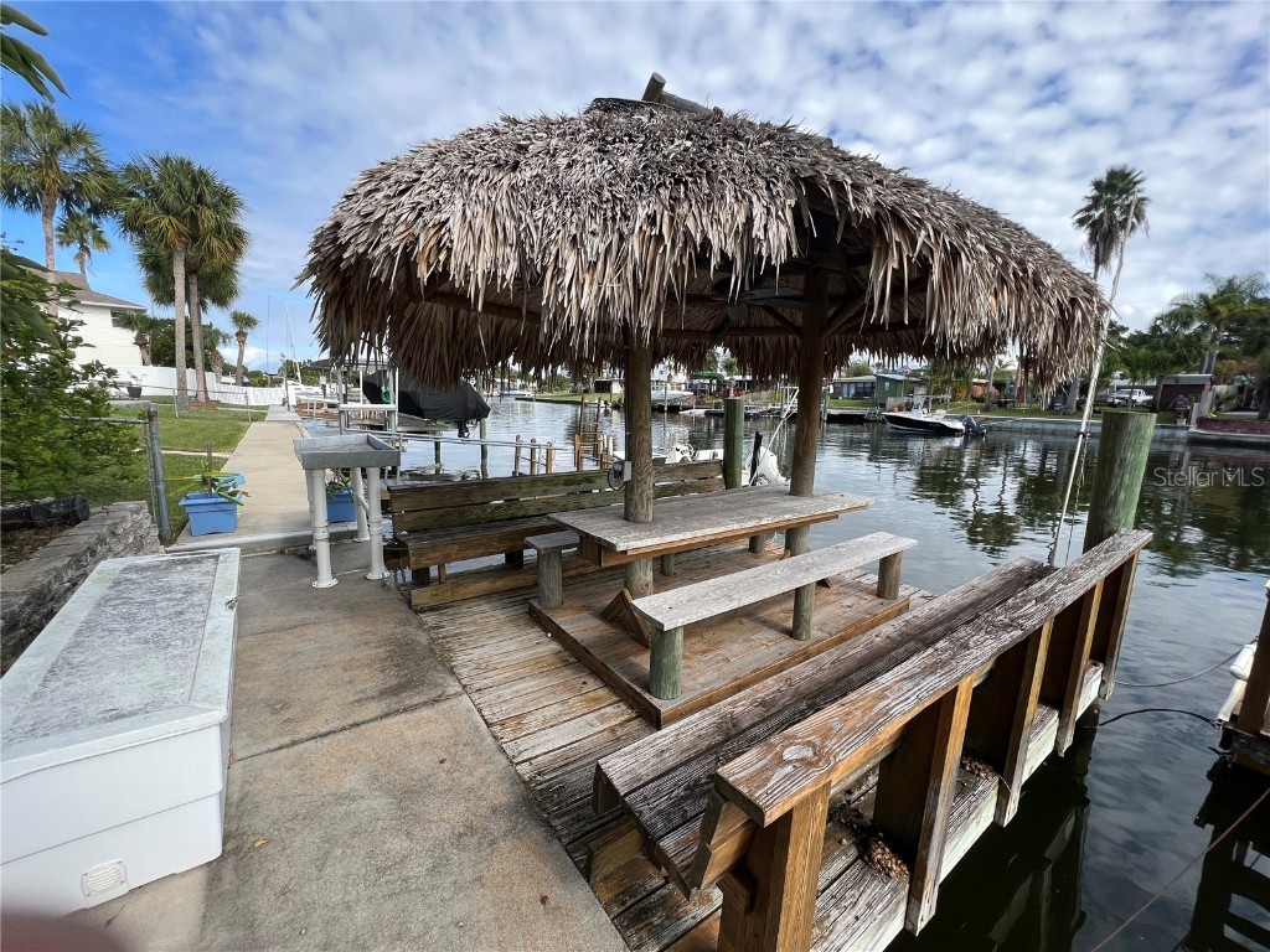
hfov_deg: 106.2
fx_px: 477
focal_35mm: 13
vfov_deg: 89.9
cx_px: 635
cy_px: 476
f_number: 1.8
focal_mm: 1.57
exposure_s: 1/779
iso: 32
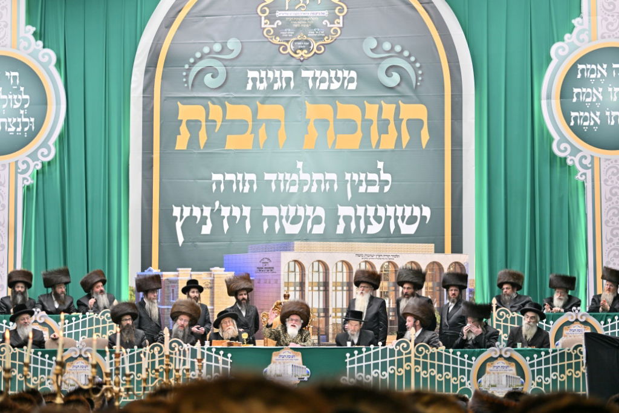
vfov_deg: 12.2
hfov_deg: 18.3
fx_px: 1926
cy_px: 206
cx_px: 310
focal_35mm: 112
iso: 200
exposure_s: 1/250
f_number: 2.8
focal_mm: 112
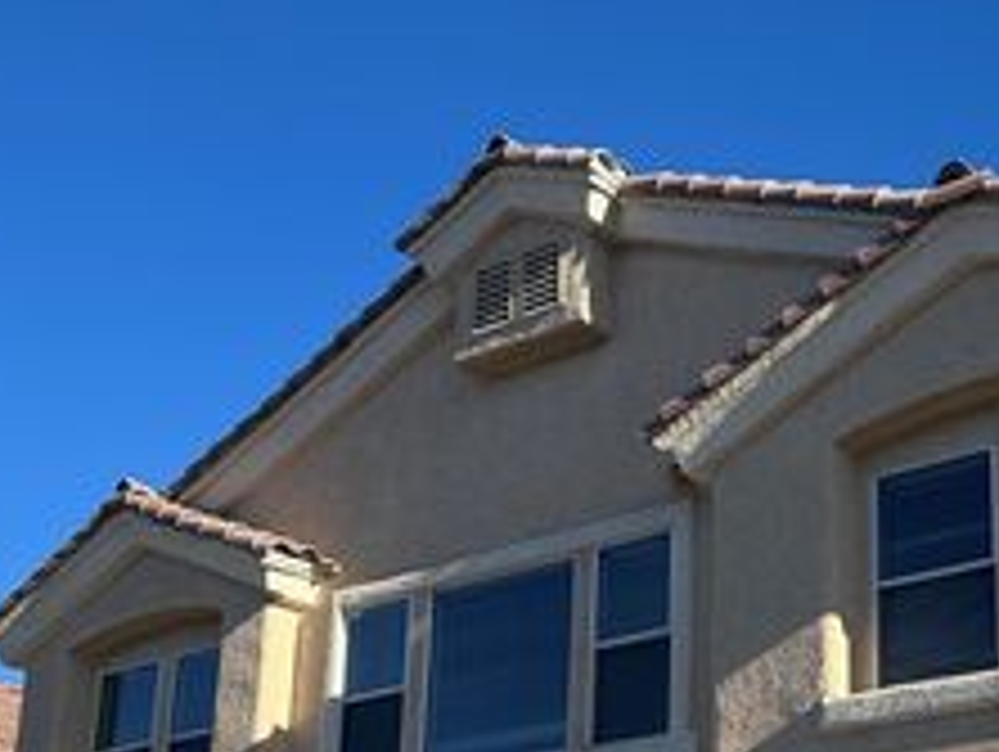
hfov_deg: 34.1
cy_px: 736
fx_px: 1560
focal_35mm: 54
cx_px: 842
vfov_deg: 25.8
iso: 80
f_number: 1.78
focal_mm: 6.86
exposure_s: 1/3472
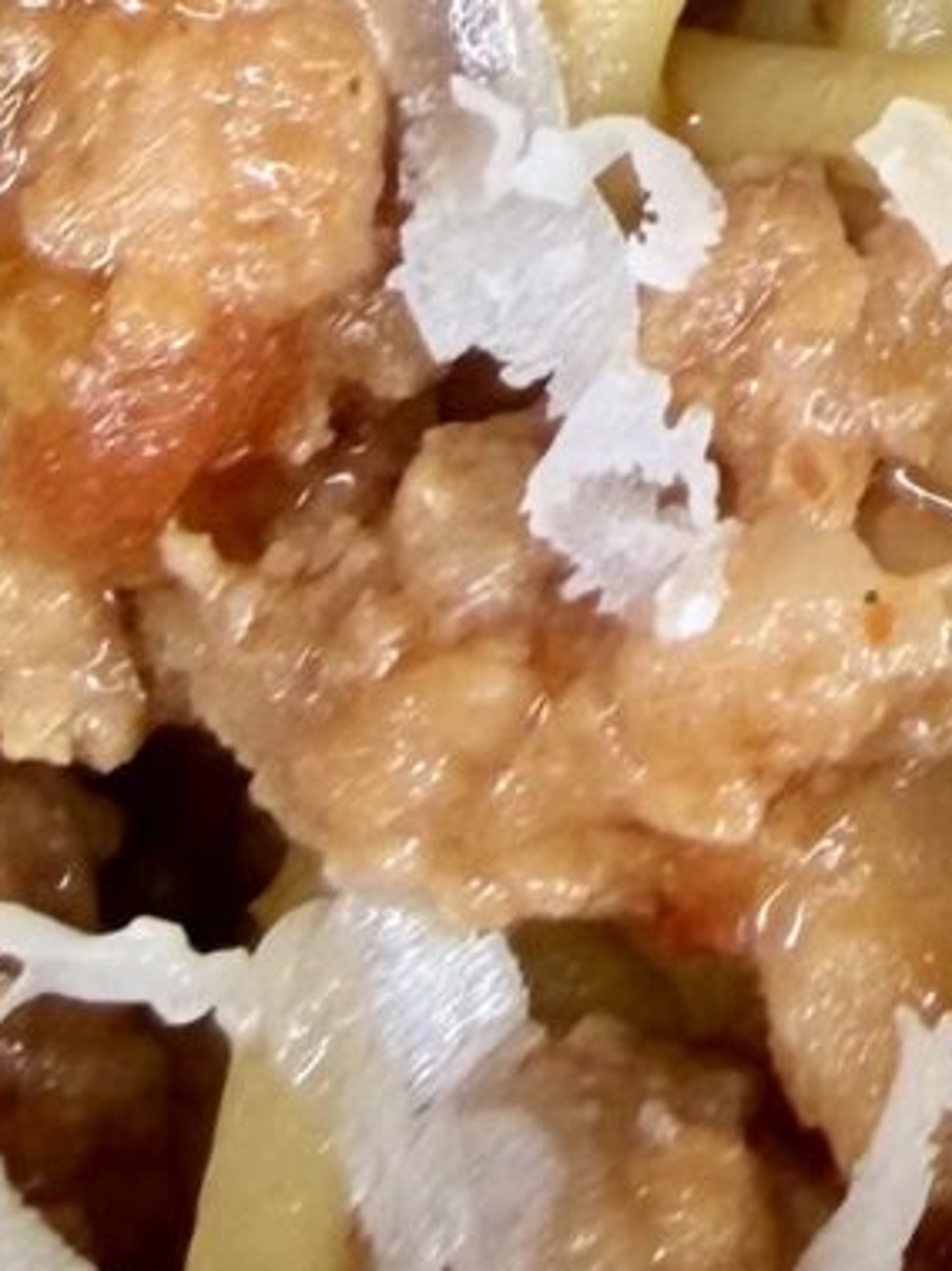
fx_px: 5944
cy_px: -590
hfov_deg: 8.3
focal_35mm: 162
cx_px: 2420
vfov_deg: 11.7
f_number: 2.2
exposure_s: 1/120
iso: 32
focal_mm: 2.22
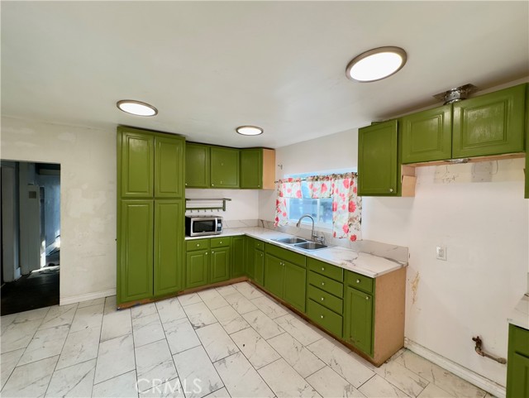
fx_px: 214
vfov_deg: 85.8
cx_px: 264
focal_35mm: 14
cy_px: 199
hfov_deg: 102.0
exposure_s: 1/120
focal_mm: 2.22
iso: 64
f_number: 2.2
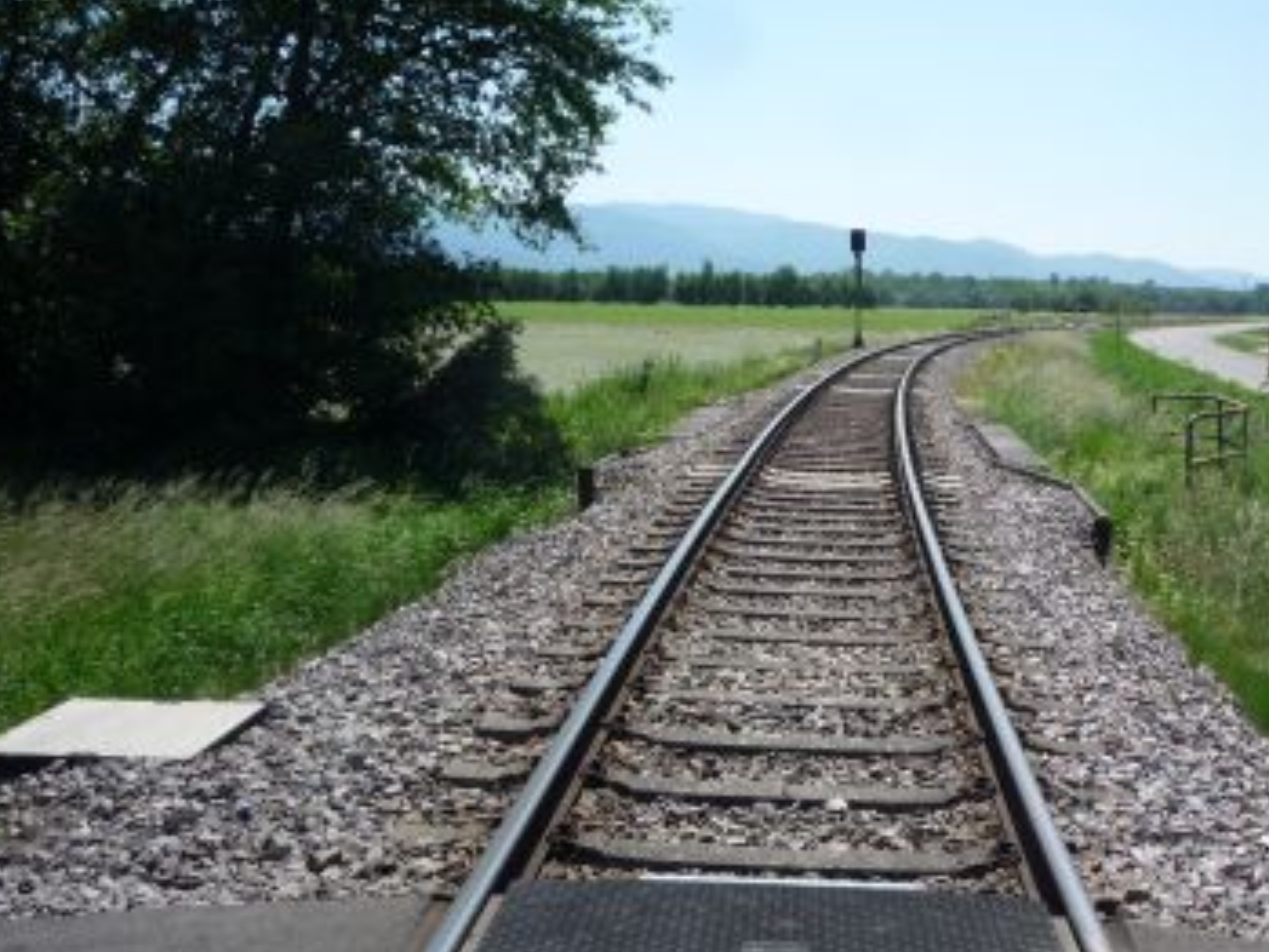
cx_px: 822
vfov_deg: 32.9
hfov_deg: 42.5
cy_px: 461
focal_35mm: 44
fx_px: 1614
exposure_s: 1/400
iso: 100
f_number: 5.6
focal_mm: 5.2
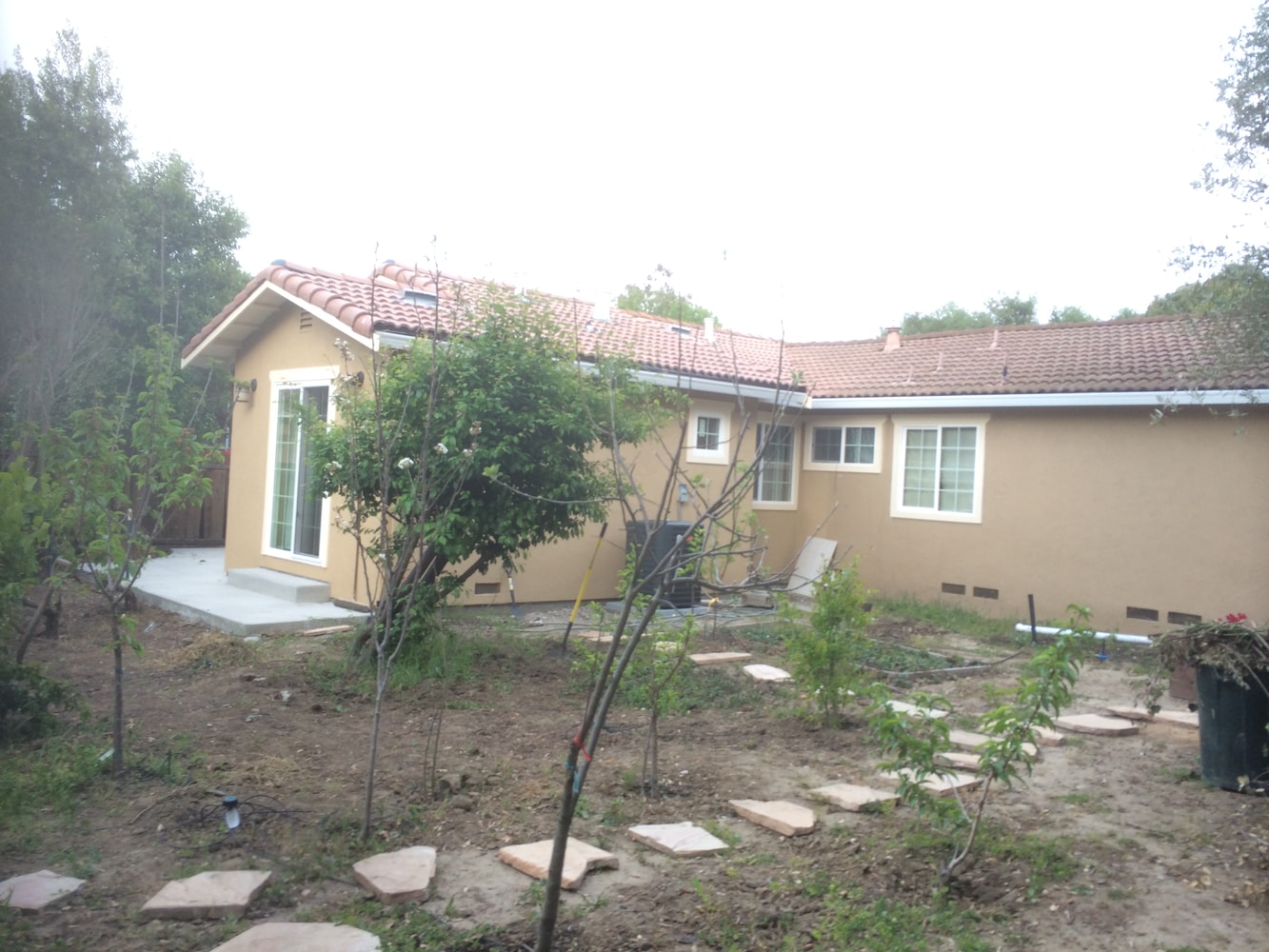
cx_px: 634
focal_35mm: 30
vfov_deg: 46.8
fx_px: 1100
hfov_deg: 60.0
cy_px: 476
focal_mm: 4.12
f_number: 2.2
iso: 50
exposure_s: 1/30
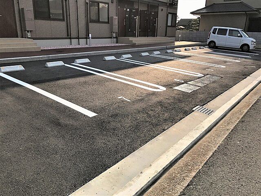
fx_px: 211
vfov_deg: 49.7
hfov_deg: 63.4
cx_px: 130
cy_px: 98
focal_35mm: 28
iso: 20
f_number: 1.8
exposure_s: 1/1681
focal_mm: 3.99
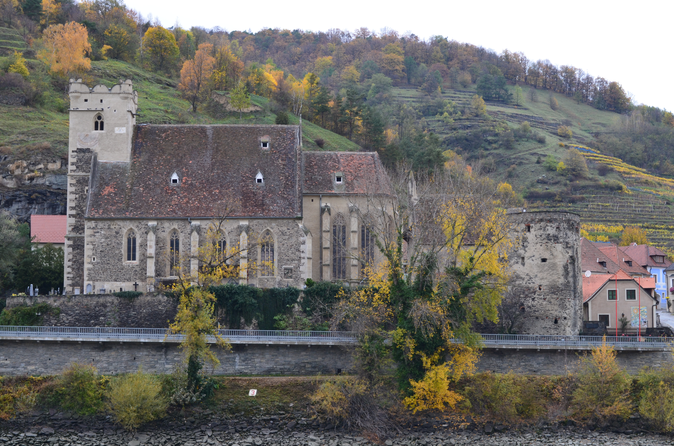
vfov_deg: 20.5
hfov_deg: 30.6
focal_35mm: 66
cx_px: 337
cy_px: 223
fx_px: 1233
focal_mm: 44
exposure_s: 1/40
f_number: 9
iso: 400
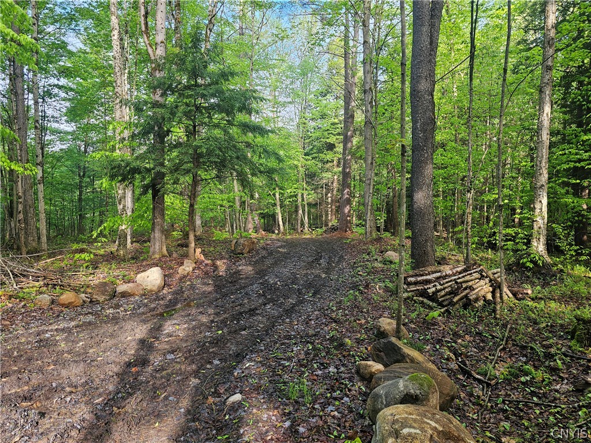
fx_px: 393
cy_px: 222
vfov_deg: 58.9
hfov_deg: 73.9
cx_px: 296
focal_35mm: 23
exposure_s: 1/180
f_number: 1.7
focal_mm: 6.3
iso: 64
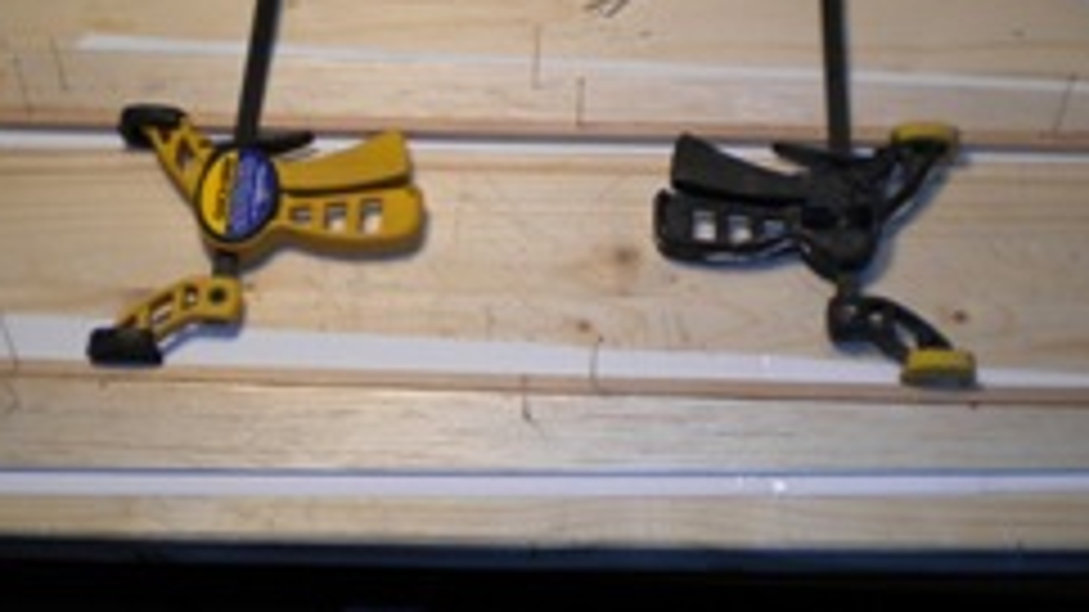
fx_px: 1819
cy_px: 189
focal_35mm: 63
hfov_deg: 33.3
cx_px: 562
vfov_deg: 19.0
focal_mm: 6.3
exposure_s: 1/56.6
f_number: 3.1
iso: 90
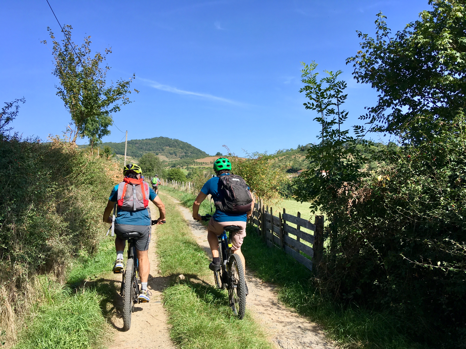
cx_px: 233
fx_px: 390
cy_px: 174
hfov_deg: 61.7
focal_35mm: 29
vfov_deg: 48.2
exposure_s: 1/1099
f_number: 2.2
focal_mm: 4.15
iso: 25
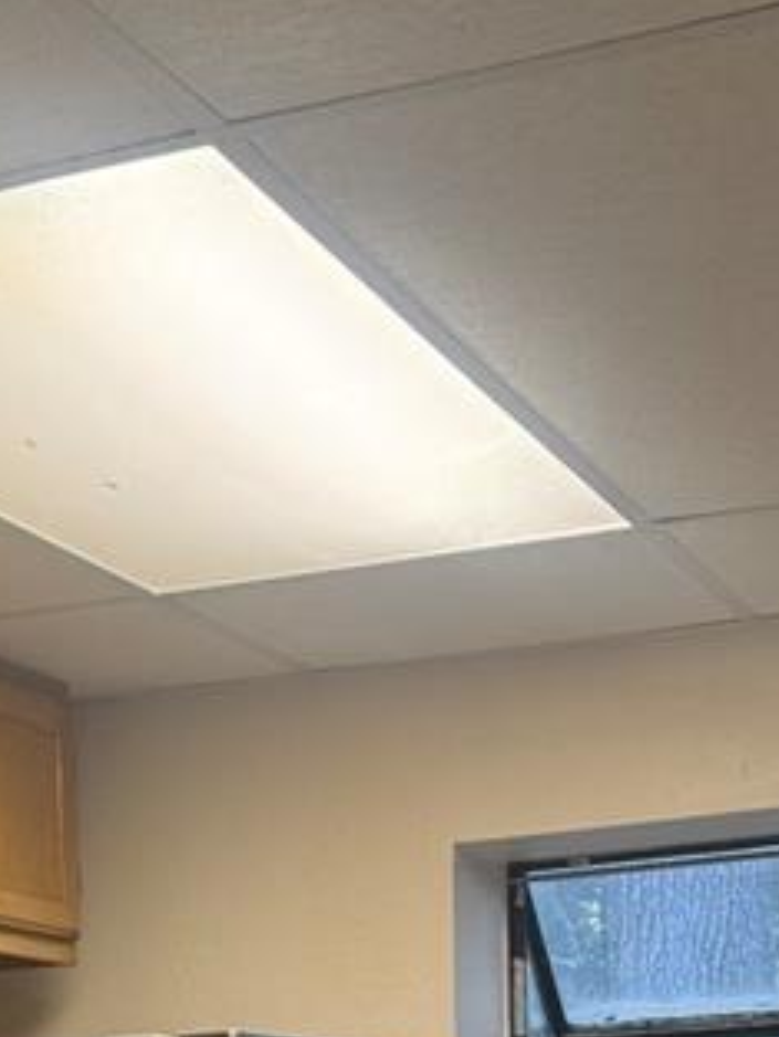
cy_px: 1471
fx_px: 2759
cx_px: 202
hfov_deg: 16.0
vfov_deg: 19.1
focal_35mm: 92
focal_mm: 6.76
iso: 160
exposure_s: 1/60
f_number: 1.78
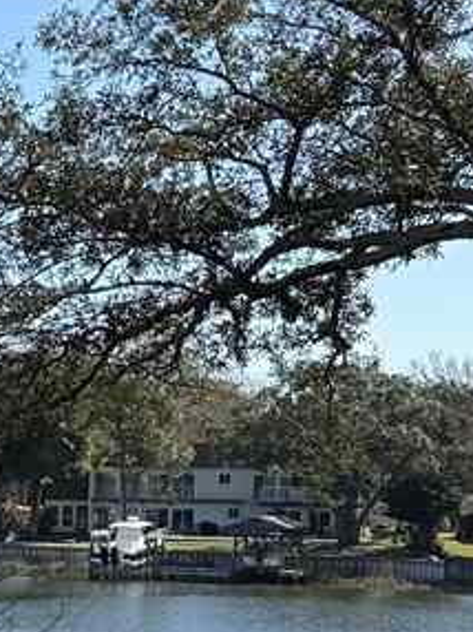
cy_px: 614
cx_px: -458
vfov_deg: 15.1
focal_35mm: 129
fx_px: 2354
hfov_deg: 10.6
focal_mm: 6.76
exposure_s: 1/2959
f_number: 1.78
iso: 80
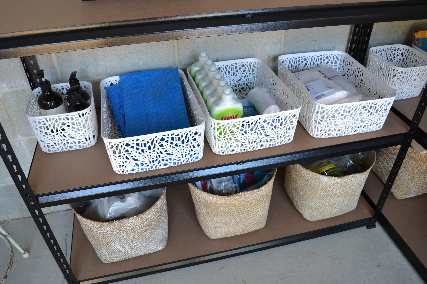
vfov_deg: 47.9
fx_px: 320
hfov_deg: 67.4
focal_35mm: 27
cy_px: 142
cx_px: 214
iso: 400
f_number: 3.5
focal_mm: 18
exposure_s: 1/50
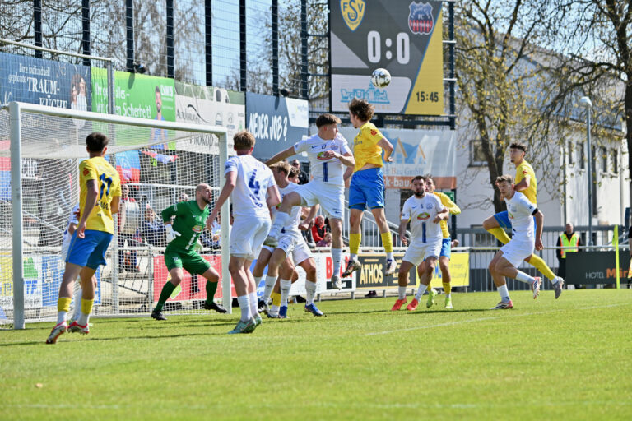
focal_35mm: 175
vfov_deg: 7.8
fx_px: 3072
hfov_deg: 11.7
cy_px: 210
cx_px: 316
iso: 400
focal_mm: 175
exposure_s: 1/1600
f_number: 5.3
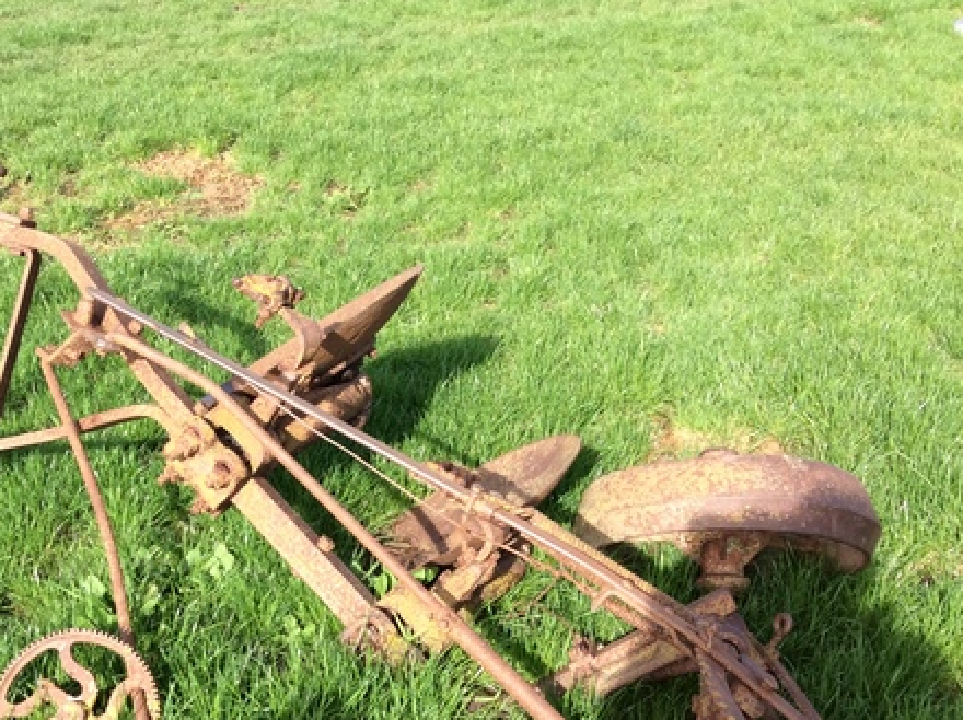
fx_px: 1334
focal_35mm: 48
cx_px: 285
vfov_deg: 30.1
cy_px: 463
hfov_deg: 39.0
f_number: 2.4
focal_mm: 3.3
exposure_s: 1/515
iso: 32
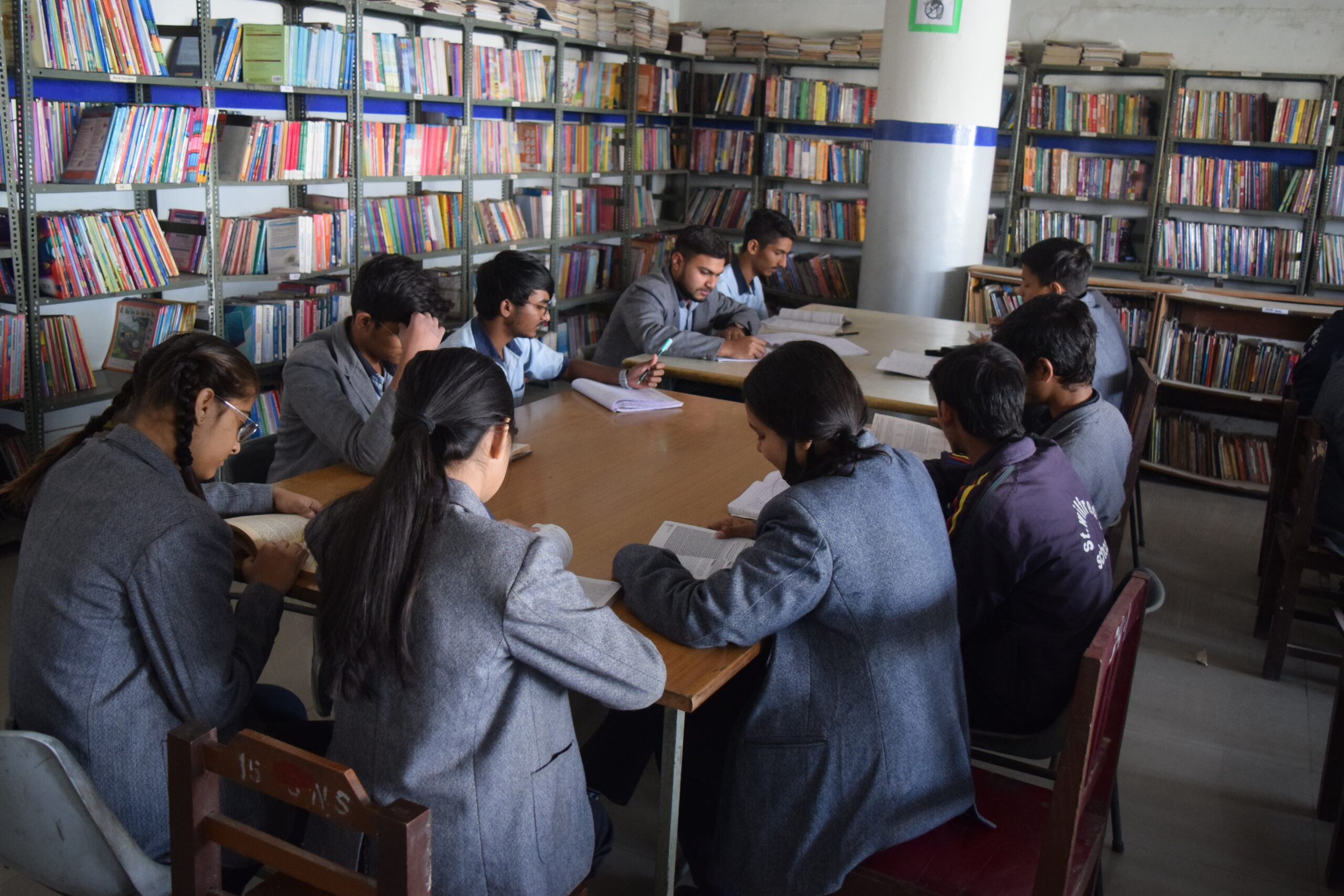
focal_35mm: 33
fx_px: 1232
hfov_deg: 57.2
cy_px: 448
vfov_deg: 40.0
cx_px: 672
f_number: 3.8
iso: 2000
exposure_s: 1/60
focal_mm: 22
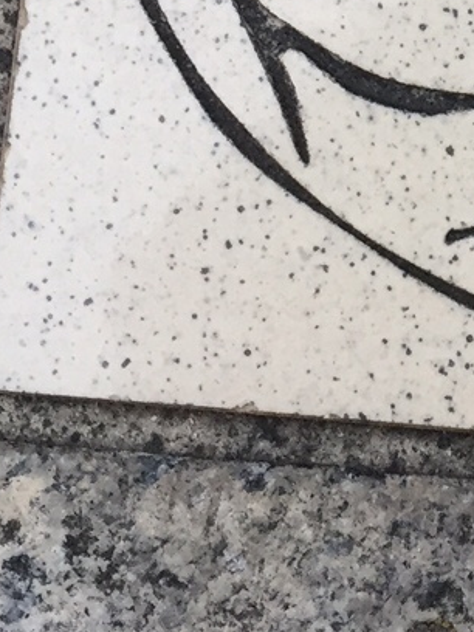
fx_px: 2118
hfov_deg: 12.2
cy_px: -191
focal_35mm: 116
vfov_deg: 16.1
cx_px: 689
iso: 64
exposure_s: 1/30
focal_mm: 4.15
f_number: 2.2
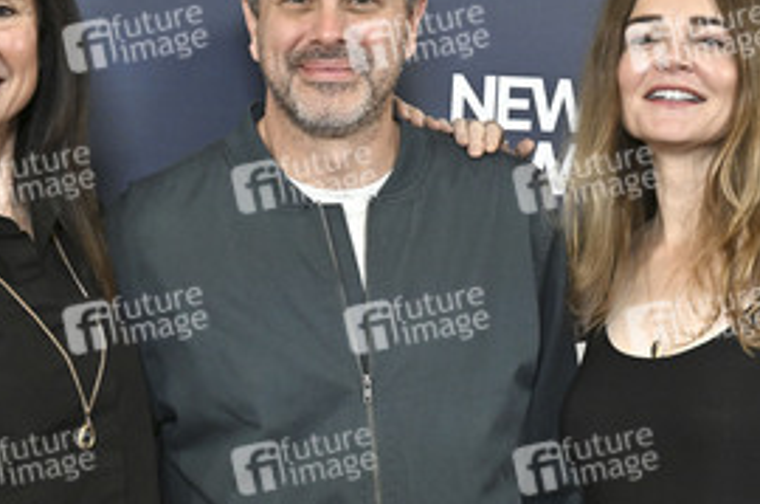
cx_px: 342
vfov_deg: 15.6
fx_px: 1833
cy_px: 251
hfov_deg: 23.4
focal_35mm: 87
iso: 2500
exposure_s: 1/320
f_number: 5.6
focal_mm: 52
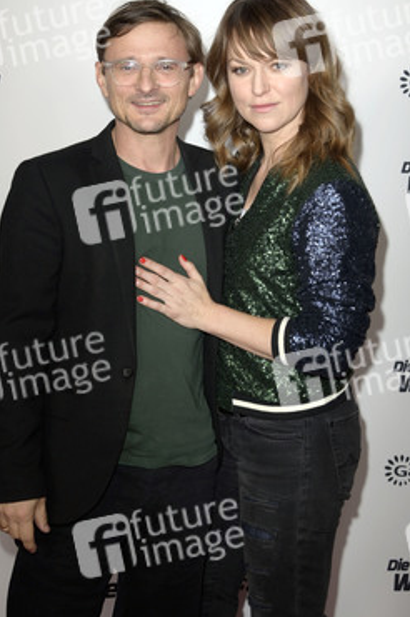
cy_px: 288
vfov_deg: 30.1
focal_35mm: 67
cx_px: 207
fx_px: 1147
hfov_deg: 20.3
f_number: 5.6
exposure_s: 1/250
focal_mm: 62
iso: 400
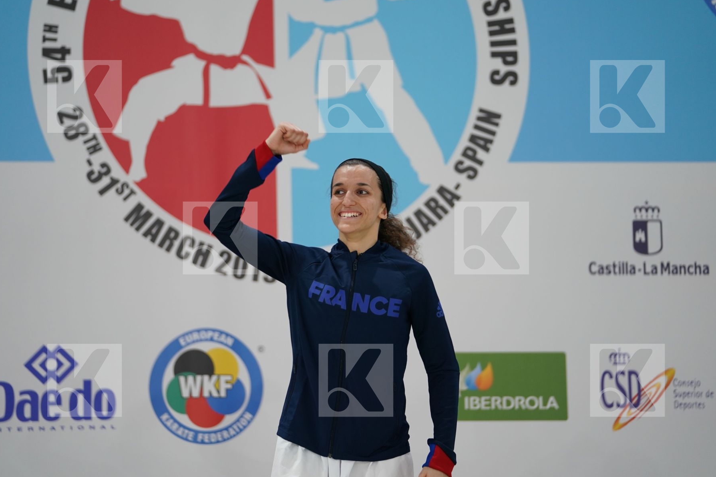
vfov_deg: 9.3
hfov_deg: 14.0
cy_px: 238
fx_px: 2923
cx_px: 356
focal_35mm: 147
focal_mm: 146
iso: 800
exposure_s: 1/250
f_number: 2.8
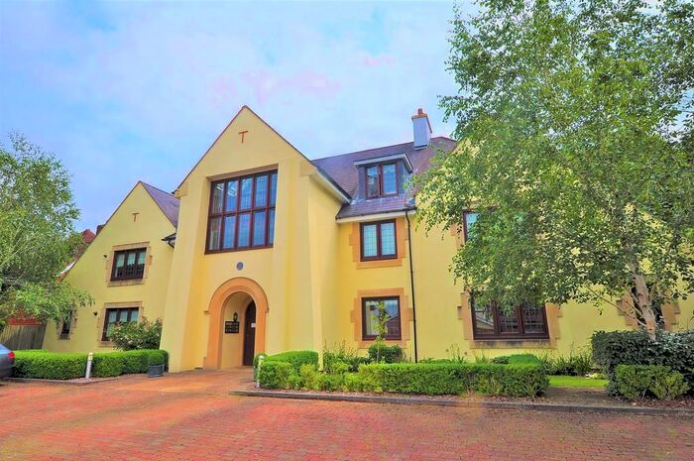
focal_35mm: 18
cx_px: 347
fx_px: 347
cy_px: 230
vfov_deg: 67.3
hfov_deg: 90.1
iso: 200
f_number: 10
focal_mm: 12
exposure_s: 1/400
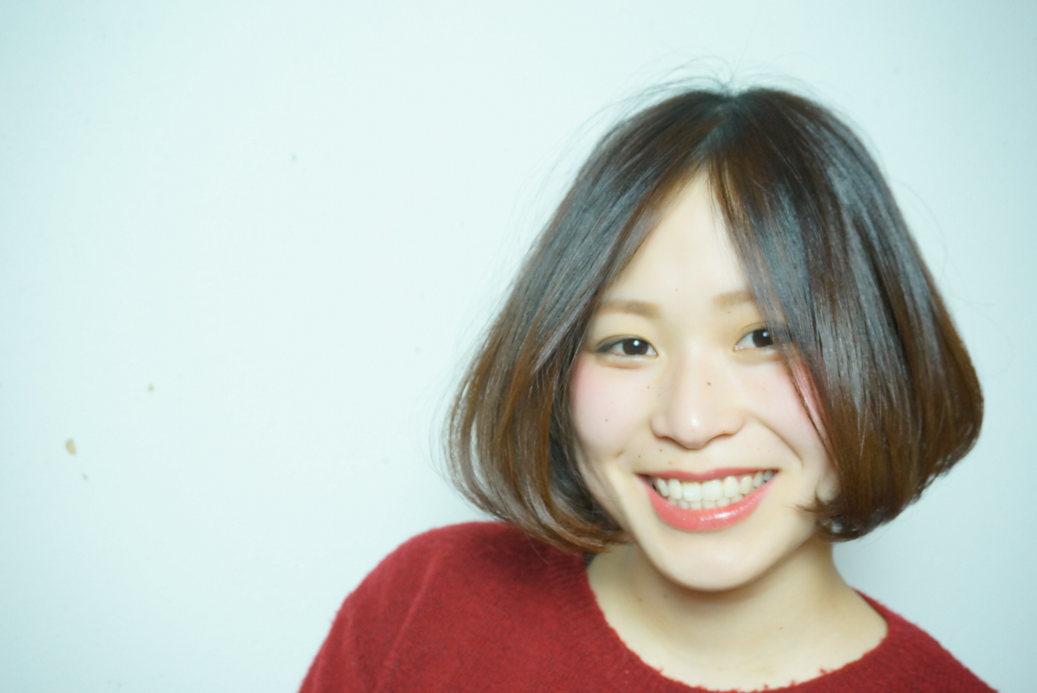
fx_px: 1124
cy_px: 346
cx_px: 518
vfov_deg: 34.3
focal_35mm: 39
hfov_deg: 49.5
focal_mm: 26
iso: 1600
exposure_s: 1/50
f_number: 5
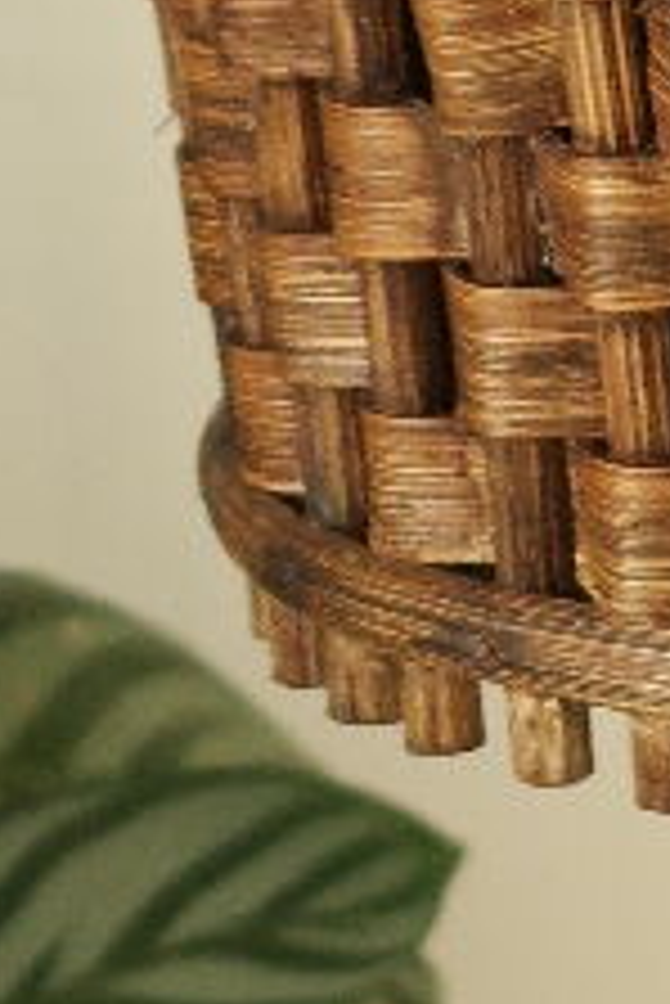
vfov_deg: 3.4
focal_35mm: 596
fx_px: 16611
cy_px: 1783
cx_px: 1115
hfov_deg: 2.3
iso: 400
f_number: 5.6
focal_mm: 50
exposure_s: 1/30
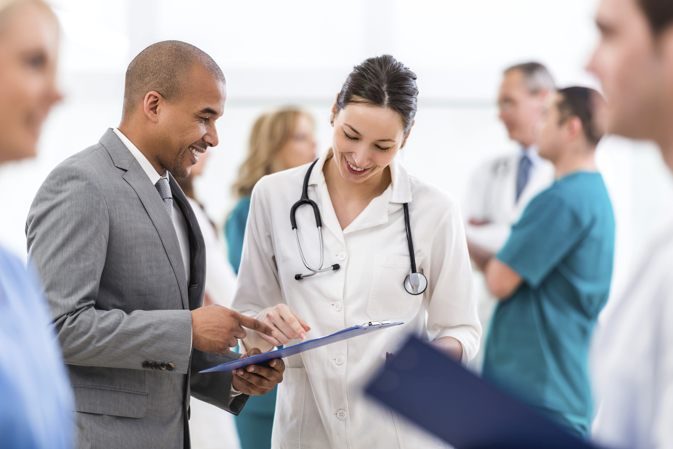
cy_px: 224
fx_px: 3553
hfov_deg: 10.8
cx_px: 336
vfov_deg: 7.2
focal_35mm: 190
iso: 100
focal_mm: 190
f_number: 2.8
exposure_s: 1/160
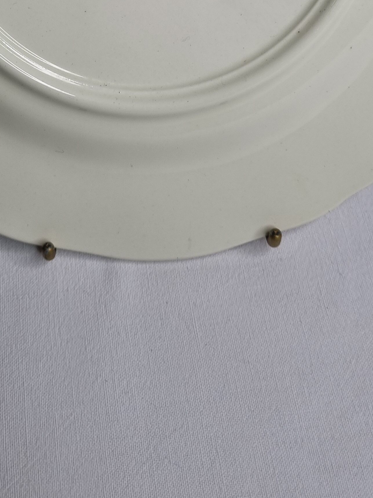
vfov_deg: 28.1
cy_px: -82
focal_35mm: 61
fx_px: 877
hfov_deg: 23.9
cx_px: 123
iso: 50
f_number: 1.8
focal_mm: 5.4
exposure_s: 1/178
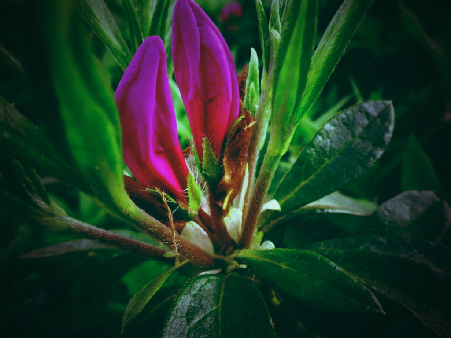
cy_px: 169
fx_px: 456
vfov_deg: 40.7
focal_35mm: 35
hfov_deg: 52.6
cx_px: 226
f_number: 3.9
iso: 125
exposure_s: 1/50
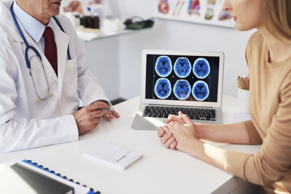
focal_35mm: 50
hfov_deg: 39.6
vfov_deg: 27.0
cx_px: 146
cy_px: 97
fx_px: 404
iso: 200
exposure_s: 1/320
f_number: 2.2
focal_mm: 50
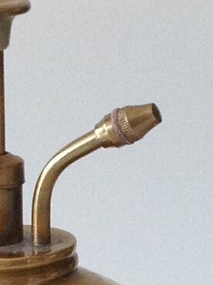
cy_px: 300
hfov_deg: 6.0
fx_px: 2012
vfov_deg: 8.0
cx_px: 283
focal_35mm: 245
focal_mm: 4.28
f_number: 2.4
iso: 100
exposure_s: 1/120
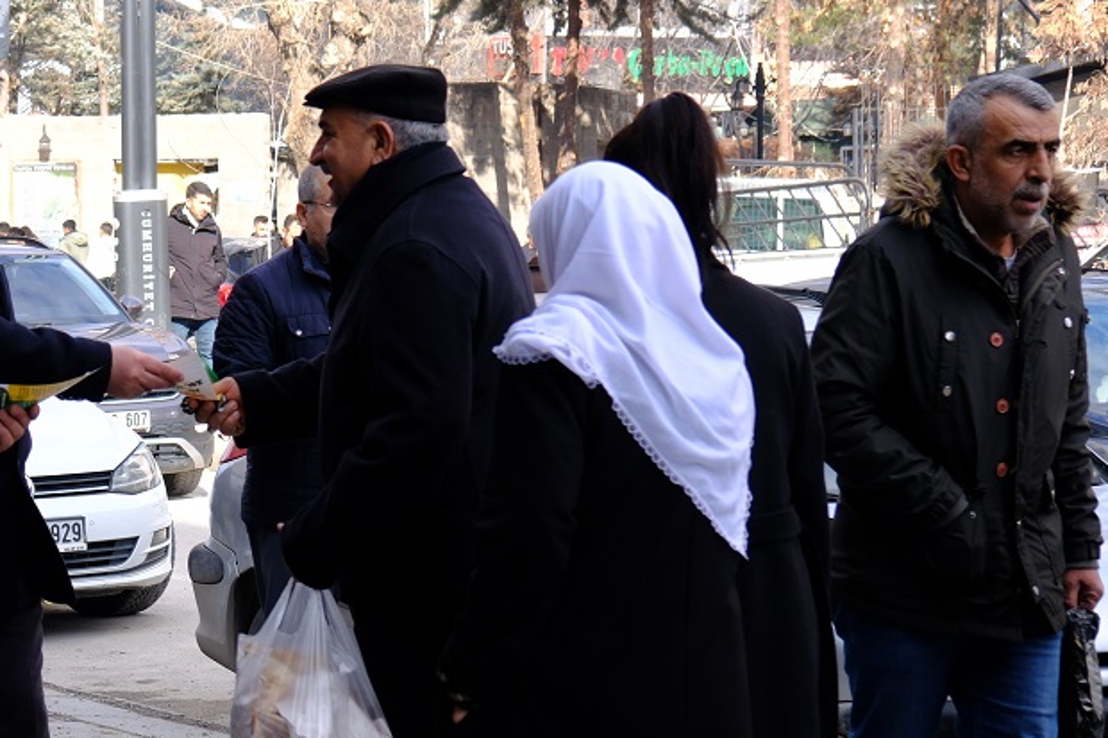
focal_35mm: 97
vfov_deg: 14.1
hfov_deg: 20.3
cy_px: 486
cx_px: -13
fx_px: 2984
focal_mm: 29.2
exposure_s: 1/500
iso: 250
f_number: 4
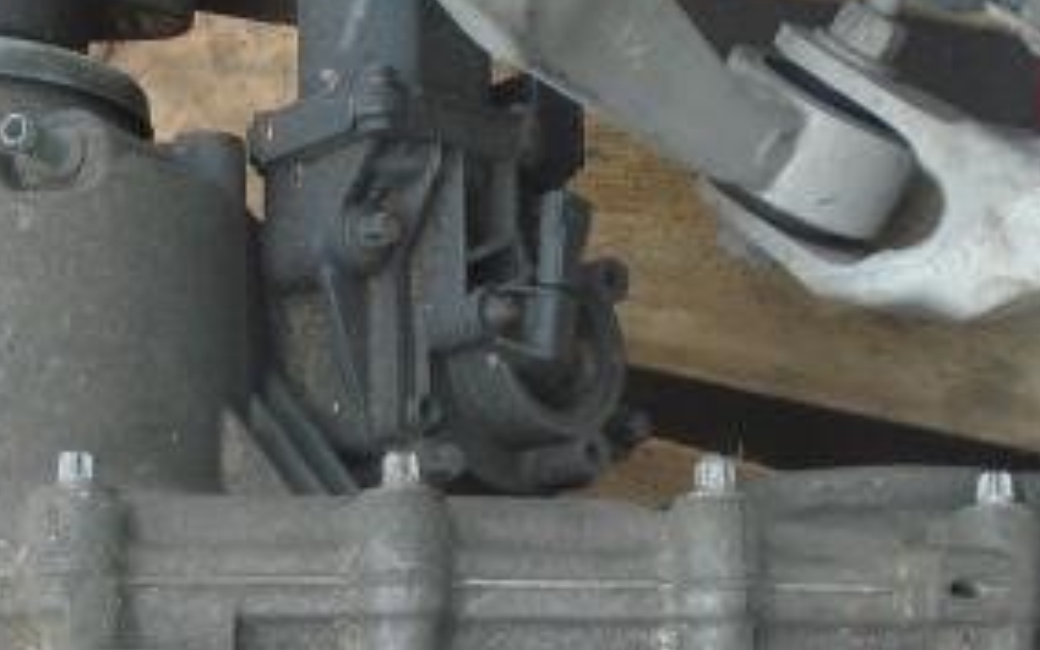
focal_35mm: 78
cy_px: 584
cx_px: 364
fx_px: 2211
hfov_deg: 26.3
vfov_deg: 16.5
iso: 100
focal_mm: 4.6
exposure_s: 1/125
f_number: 3.2
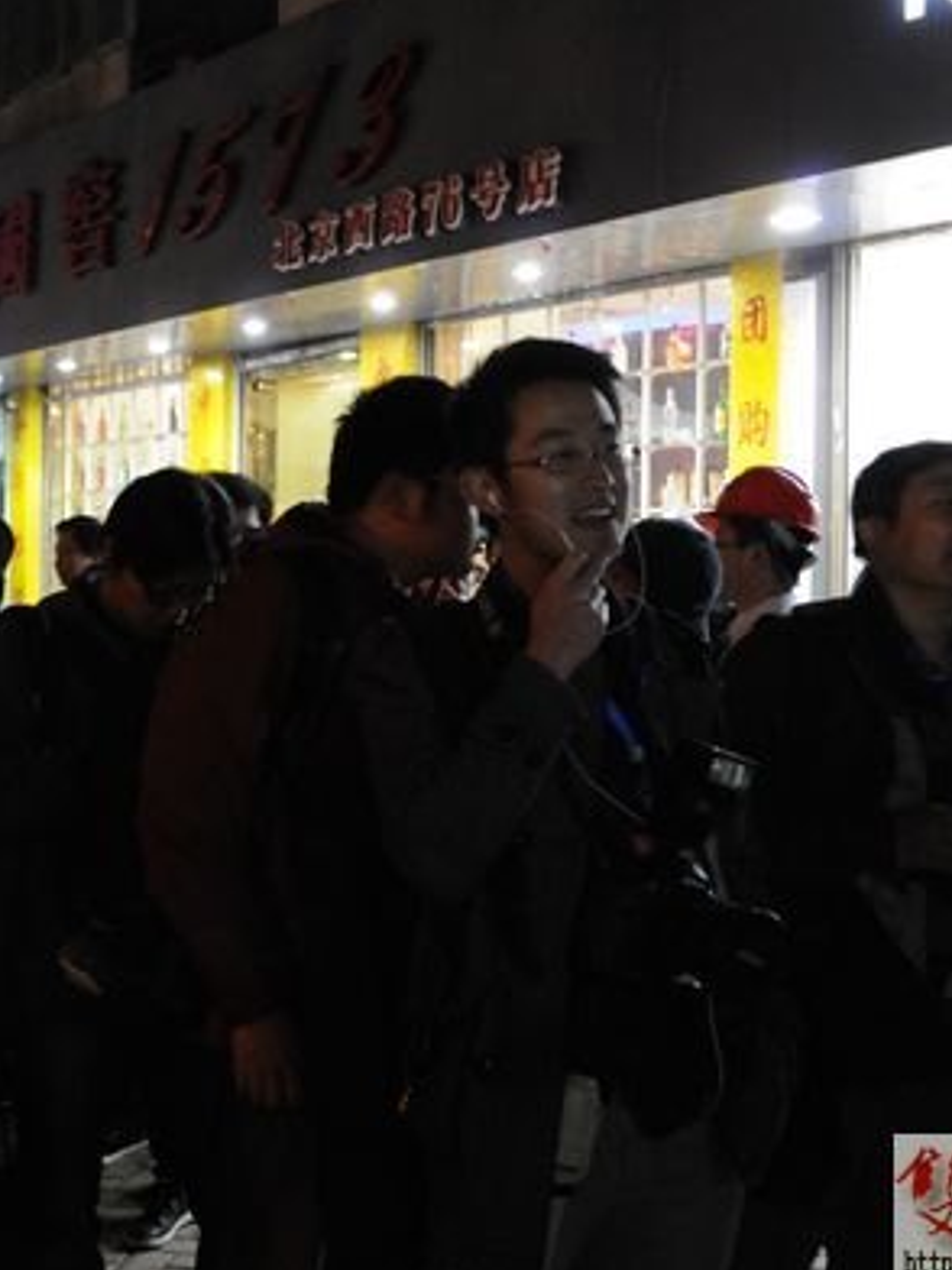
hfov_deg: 27.2
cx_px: 240
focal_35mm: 53
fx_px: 1943
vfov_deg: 36.2
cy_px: 633
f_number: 4
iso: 2000
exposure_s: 1/25
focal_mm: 24
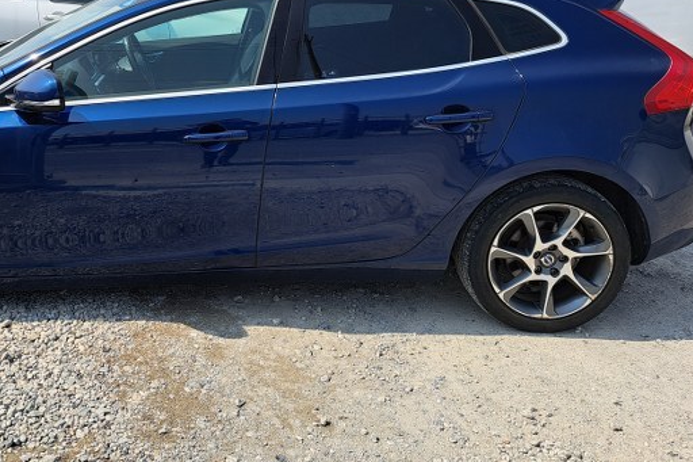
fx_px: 750
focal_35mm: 39
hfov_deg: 48.3
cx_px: 206
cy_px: 133
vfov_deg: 33.7
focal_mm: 5.23
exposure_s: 1/1224
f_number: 1.8
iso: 50
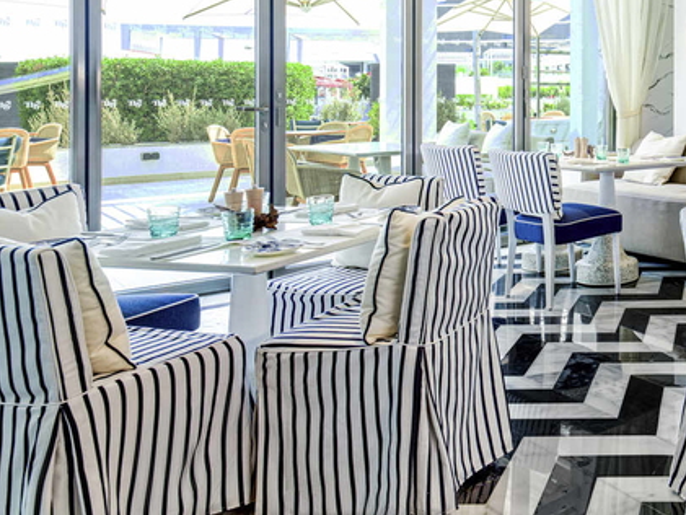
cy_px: 101
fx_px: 753
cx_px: 726
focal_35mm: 38
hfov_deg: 40.9
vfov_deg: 36.4
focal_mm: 24
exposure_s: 1/10
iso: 200
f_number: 11
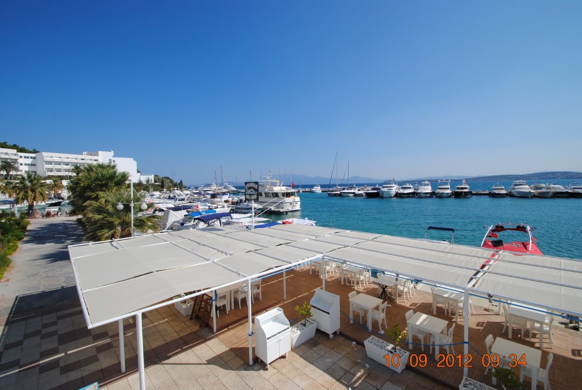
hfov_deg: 100.3
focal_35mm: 15
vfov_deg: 77.5
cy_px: 195
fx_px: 243
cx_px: 291
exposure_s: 1/320
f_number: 9
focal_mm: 10
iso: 100
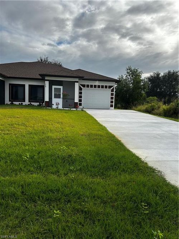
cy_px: 120
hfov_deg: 53.0
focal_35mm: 26
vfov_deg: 67.3
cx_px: 90
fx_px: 179
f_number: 1.5
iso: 50
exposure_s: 1/4115
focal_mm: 5.7
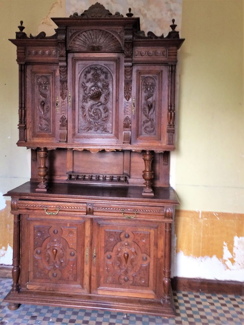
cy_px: 162
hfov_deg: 48.2
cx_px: 122
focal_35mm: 29
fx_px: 273
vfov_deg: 61.7
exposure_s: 1/33
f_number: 2.2
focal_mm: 4.15
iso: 125
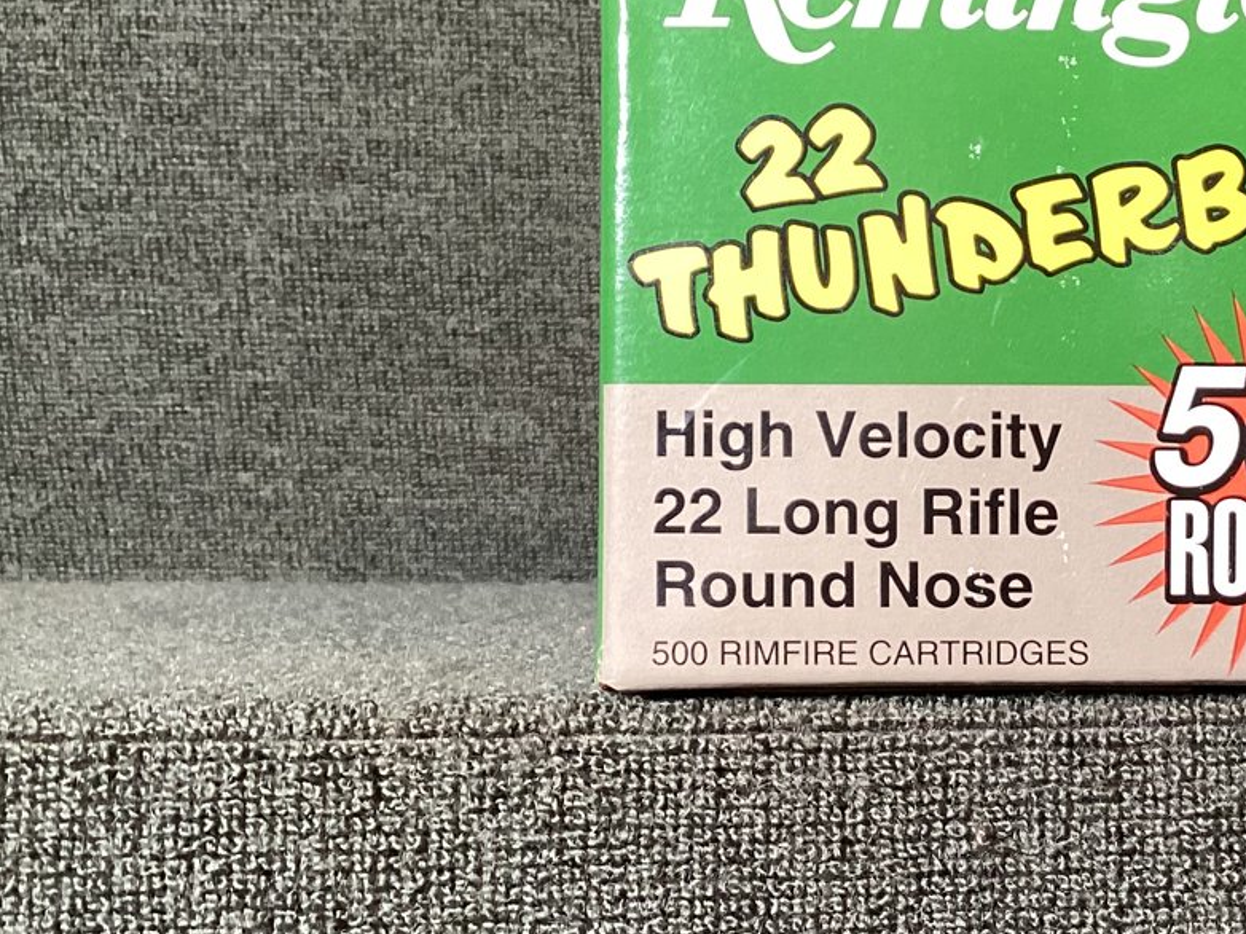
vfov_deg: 24.4
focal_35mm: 60
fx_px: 2159
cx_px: 1142
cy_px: 492
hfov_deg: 30.6
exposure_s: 1/50
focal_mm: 3.3
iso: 160
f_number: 2.4
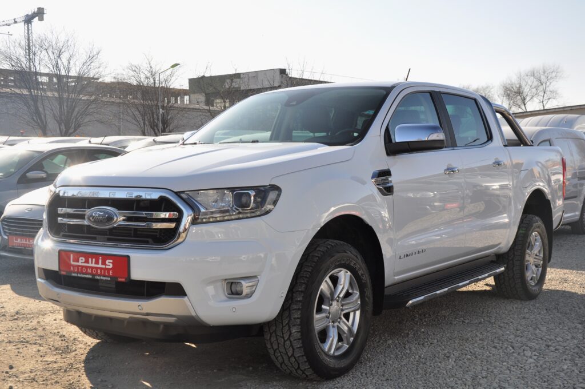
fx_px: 779
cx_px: 292
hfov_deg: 41.2
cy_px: 194
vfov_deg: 28.0
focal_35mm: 48
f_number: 9
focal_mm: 32
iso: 400
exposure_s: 1/250
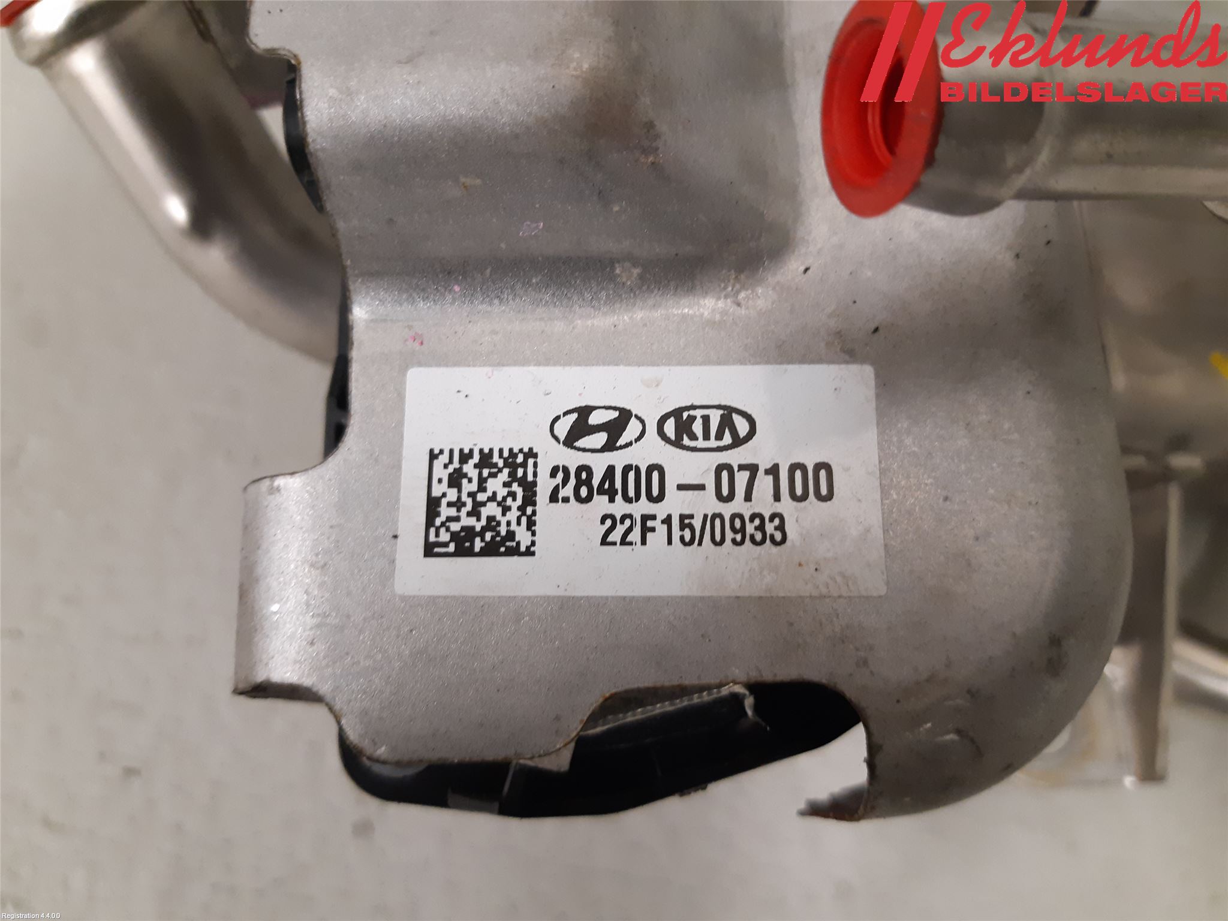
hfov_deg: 67.3
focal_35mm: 26
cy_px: 460
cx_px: 614
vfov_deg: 53.1
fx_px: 922
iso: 200
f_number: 1.7
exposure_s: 1/33
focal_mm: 3.93
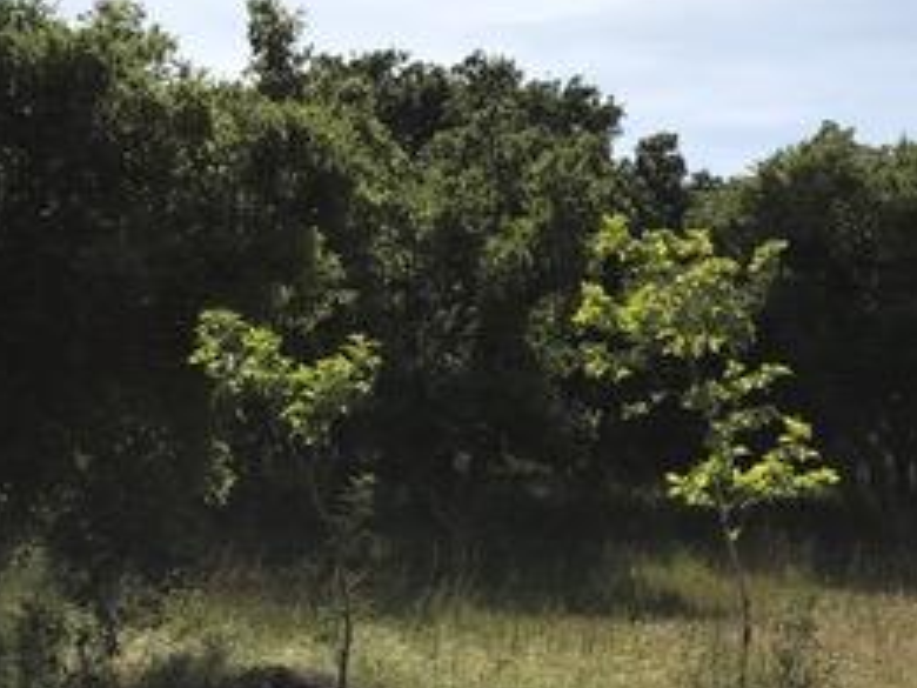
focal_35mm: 69
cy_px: 653
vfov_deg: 20.8
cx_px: 261
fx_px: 1828
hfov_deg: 27.9
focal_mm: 3.99
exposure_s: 1/3096
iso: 20
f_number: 1.8
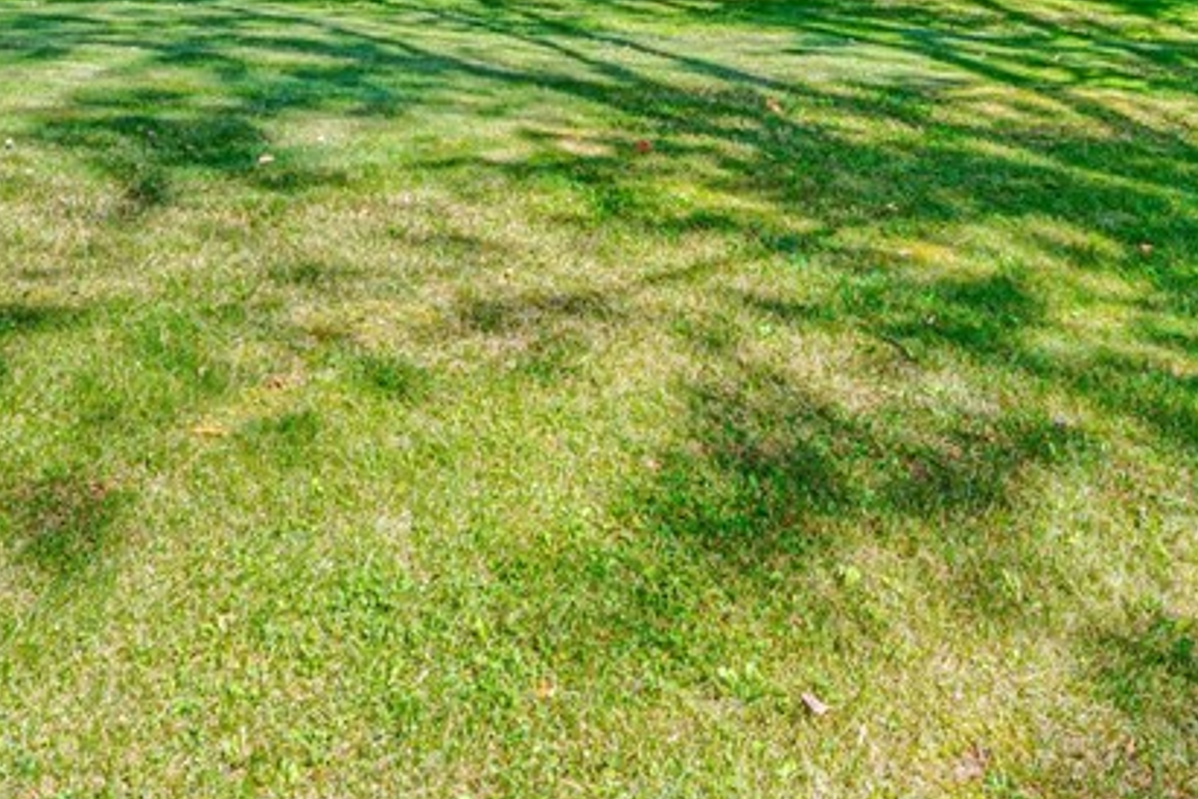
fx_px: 1231
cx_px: 523
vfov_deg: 32.0
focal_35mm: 37
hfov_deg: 51.8
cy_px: -70
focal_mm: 14
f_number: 11
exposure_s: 1/400
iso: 100
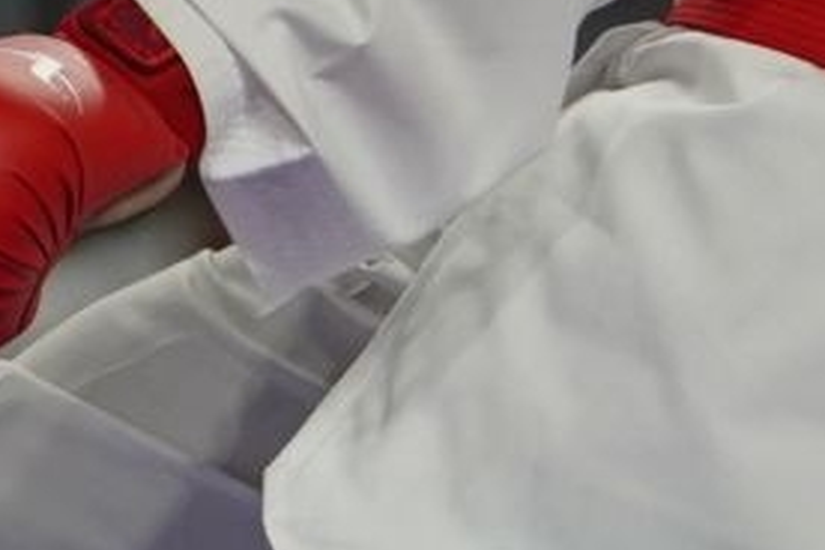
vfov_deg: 0.8
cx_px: -526
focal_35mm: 1823
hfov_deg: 1.1
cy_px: -407
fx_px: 41774
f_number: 2.8
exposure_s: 1/1000
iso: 800
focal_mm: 187
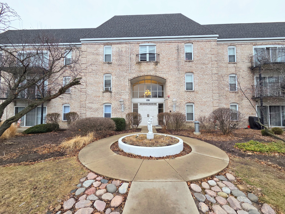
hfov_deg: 106.2
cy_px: 107
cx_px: 142
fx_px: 107
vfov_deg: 89.9
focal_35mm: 13
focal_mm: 2.2
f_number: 2.2
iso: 50
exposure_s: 1/255
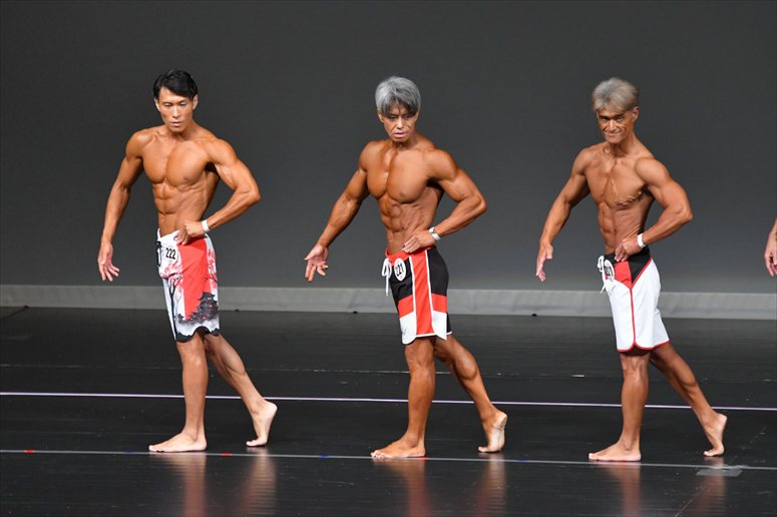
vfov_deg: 4.6
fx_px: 6472
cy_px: 258
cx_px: 388
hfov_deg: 6.9
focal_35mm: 300
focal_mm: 200
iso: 4000
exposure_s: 1/400
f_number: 5.6
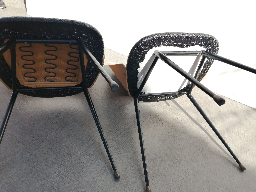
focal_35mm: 26
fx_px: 192
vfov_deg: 53.1
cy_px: 96
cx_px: 128
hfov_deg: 67.3
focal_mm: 3.46
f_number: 1.8
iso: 50
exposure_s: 1/847
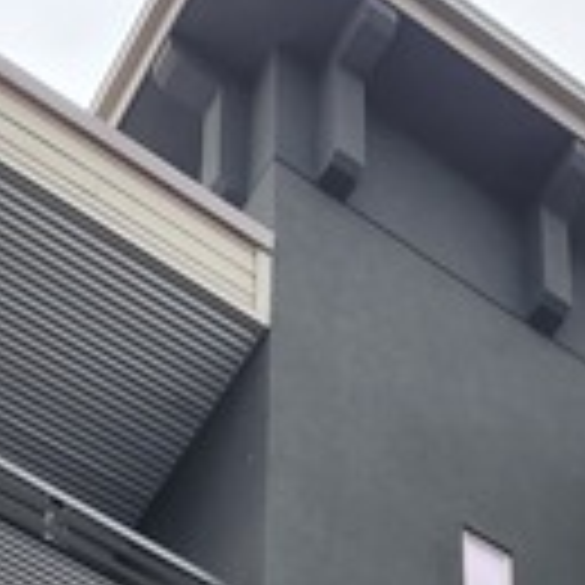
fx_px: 2390
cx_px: 338
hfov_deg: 14.0
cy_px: 1606
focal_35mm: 125
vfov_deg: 10.8
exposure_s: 1/180
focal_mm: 5.4
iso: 25
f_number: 1.8
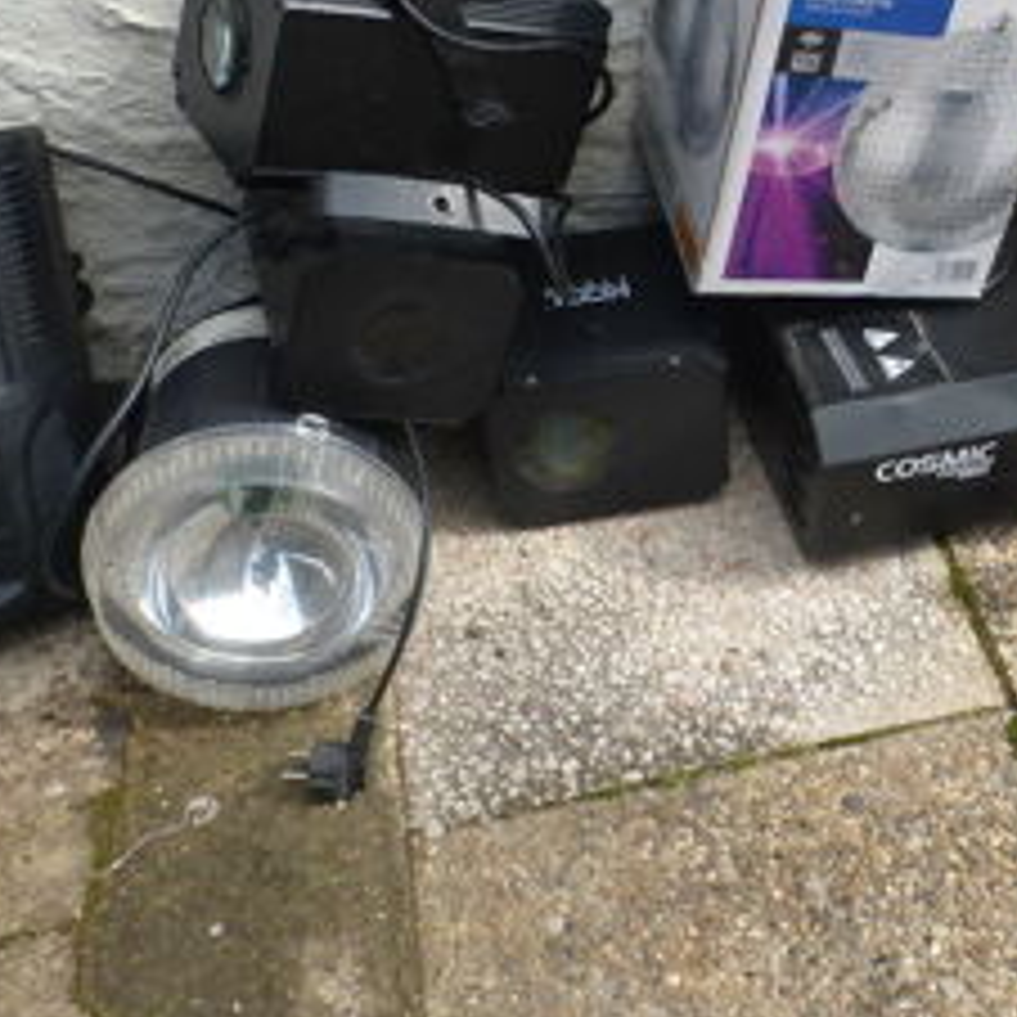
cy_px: 400
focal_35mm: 45
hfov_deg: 36.5
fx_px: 1496
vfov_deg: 37.4
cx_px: 792
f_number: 4
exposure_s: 1/320
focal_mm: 4.3
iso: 100
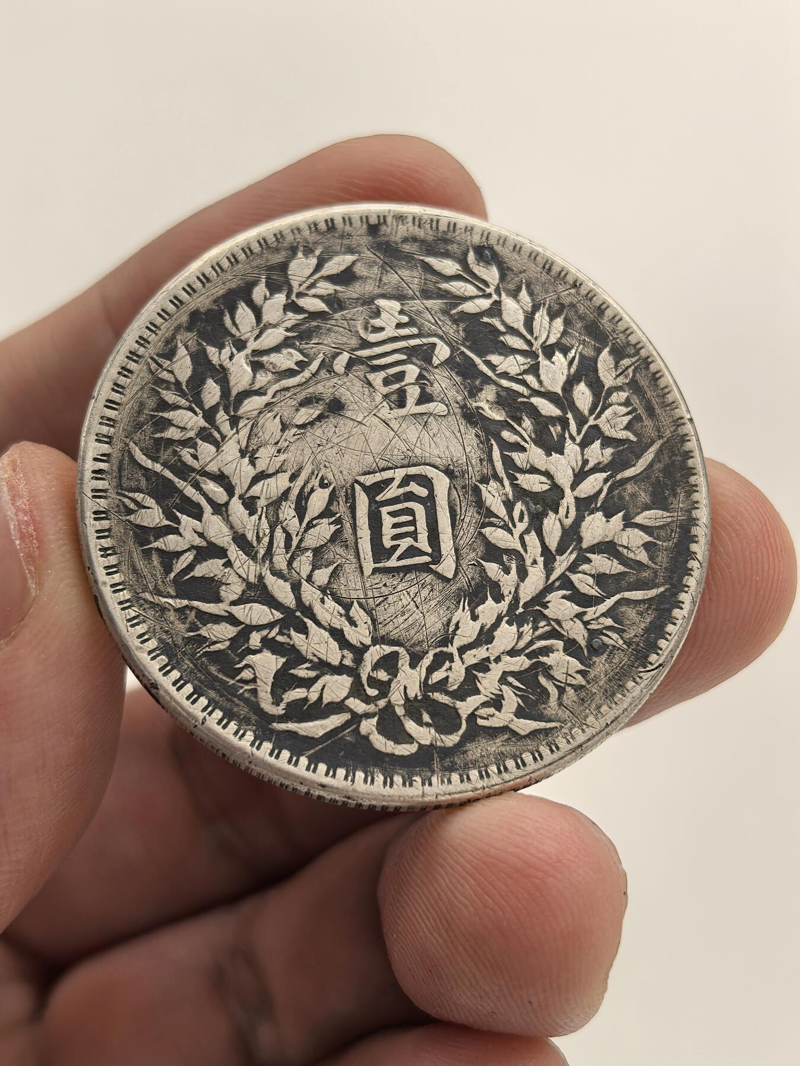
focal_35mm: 54
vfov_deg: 35.5
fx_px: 1664
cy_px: 533
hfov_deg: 27.0
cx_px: 400
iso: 200
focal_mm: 6.98
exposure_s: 1/100
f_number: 2
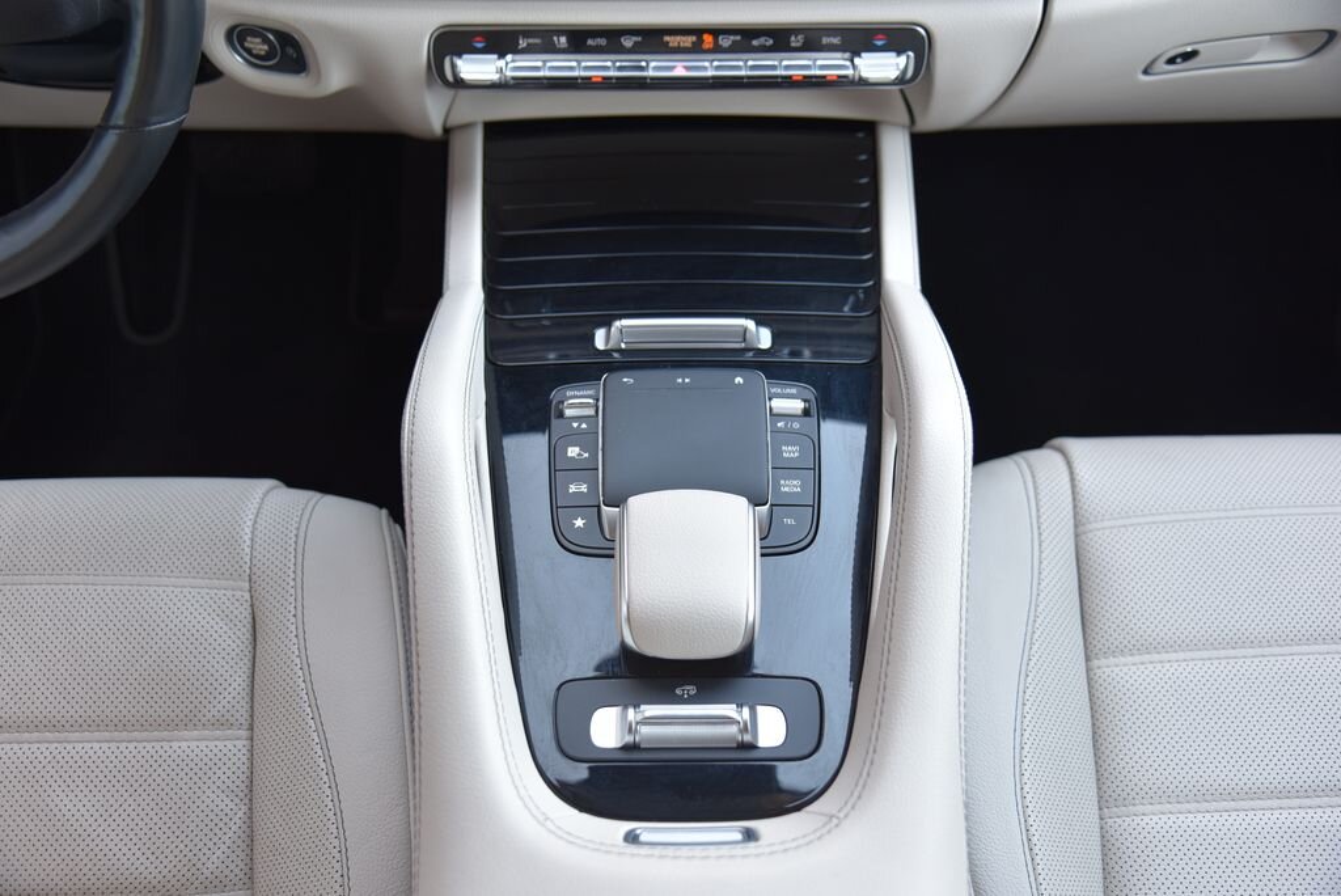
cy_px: 448
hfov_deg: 55.8
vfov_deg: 38.9
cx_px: 670
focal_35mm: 34
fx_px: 1267
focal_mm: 34
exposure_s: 1/50
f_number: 4
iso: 500
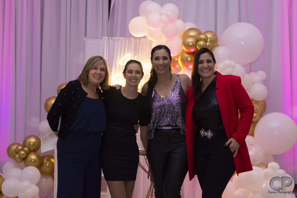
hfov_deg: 37.9
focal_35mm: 52
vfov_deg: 25.8
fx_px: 433
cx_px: 148
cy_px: 99
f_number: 2.8
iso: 640
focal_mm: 35
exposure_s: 1/80
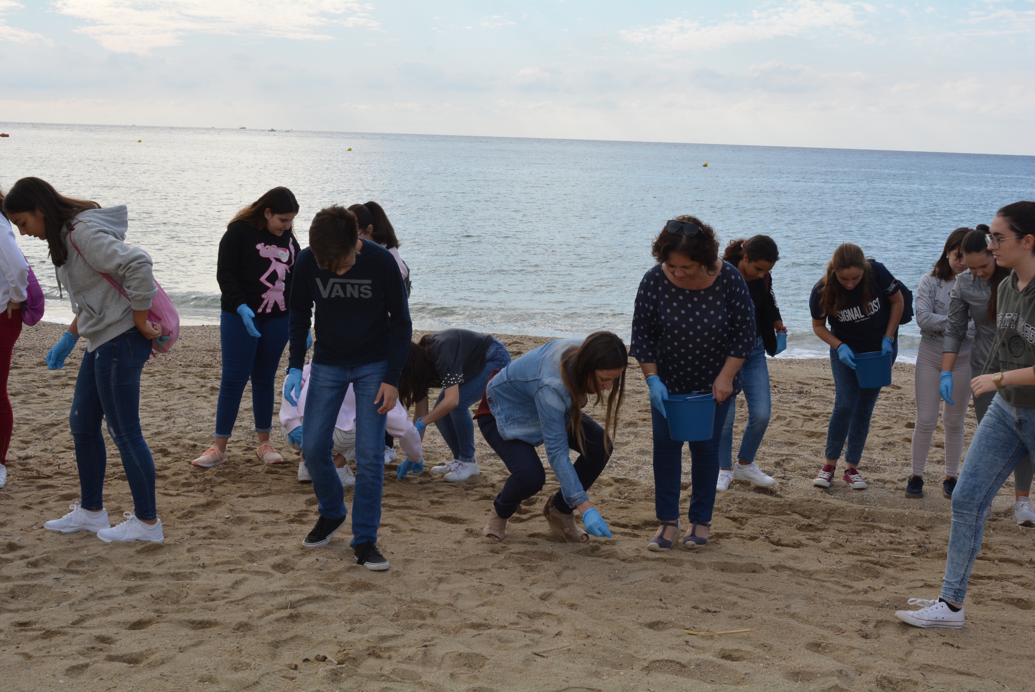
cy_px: 346
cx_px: 518
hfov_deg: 42.3
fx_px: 1338
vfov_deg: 29.0
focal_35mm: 46
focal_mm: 31
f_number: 16
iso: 400
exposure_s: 1/200
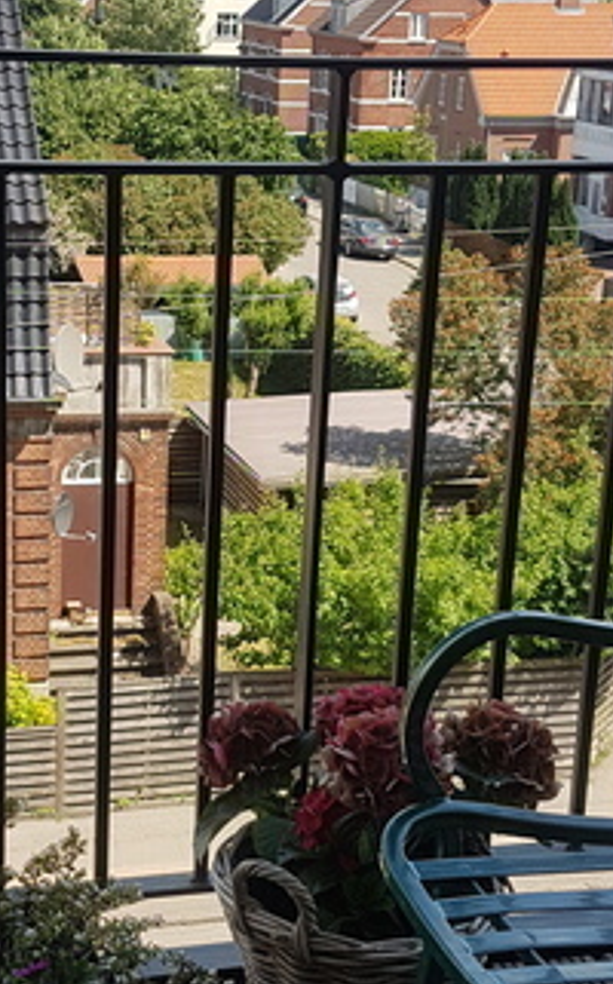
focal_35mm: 66
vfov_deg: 31.1
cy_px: 524
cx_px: 221
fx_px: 1768
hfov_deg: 19.6
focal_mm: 4.2
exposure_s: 1/1428
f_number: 1.7
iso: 40
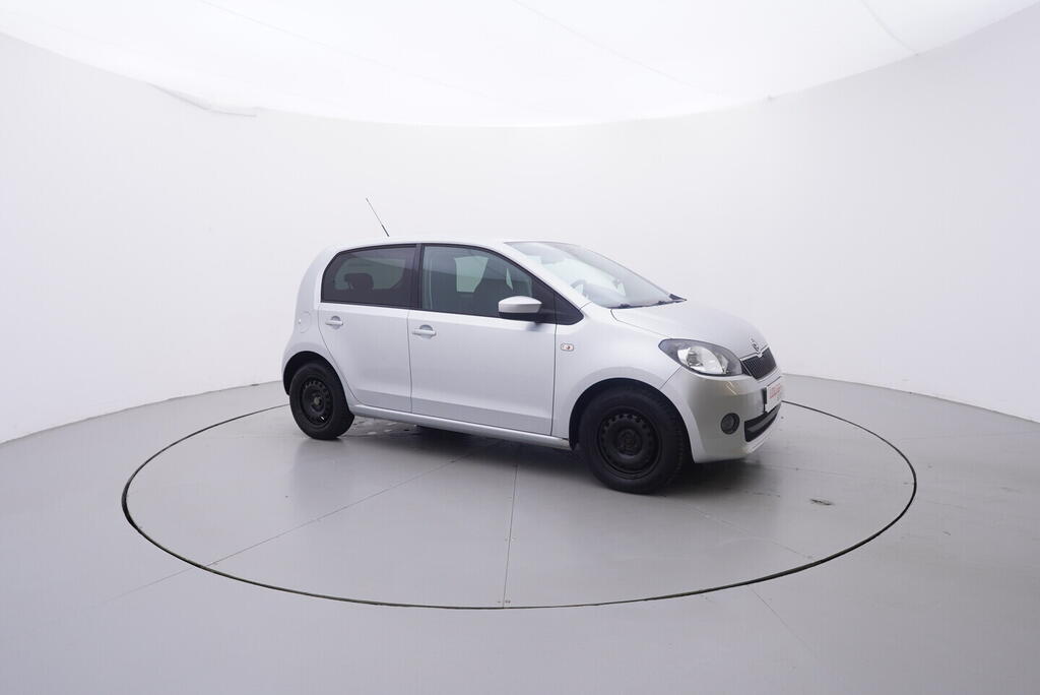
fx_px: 650
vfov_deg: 56.2
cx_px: 520
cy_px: 348
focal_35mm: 22
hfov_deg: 77.3
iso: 200
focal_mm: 15
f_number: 5
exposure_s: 1/80
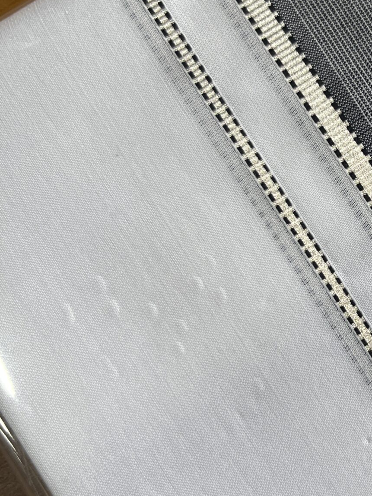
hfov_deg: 23.8
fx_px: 831
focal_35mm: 58
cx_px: 401
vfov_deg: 33.2
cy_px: 273
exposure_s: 1/100
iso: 40
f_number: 1.6
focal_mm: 5.1
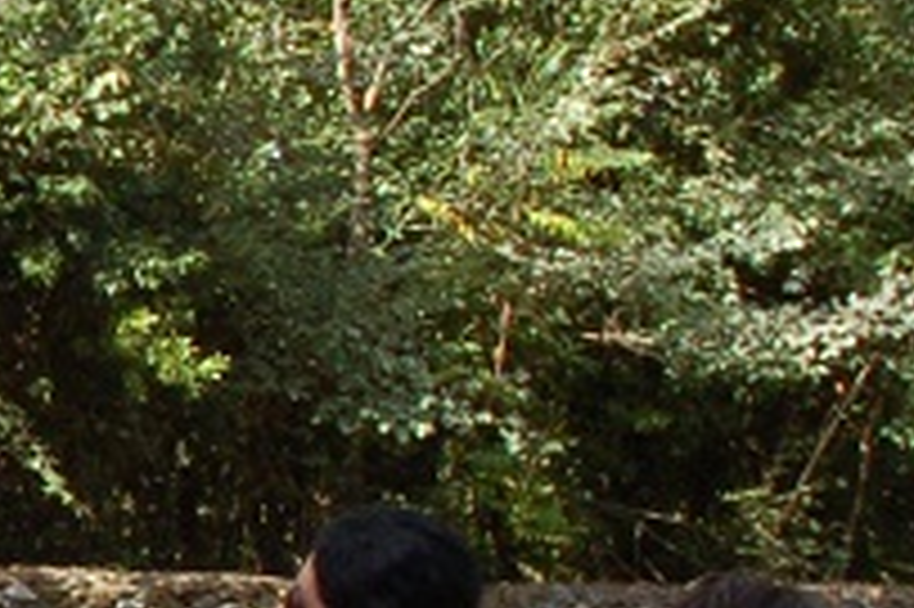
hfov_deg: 12.9
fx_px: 3602
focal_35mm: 142
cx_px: -792
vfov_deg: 9.6
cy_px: 482
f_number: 14
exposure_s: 1/50
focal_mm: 16
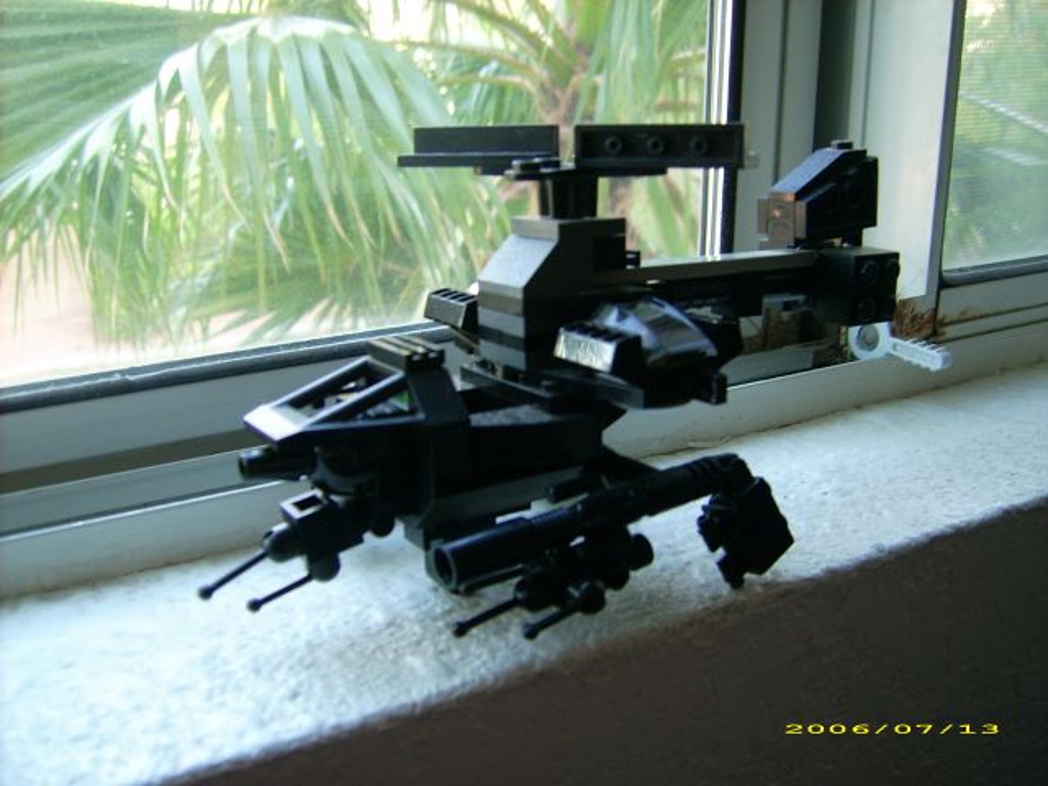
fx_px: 1060
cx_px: 524
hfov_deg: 52.6
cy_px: 393
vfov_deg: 40.7
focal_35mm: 35
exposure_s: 1/16
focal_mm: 5.95
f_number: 2.8
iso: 50
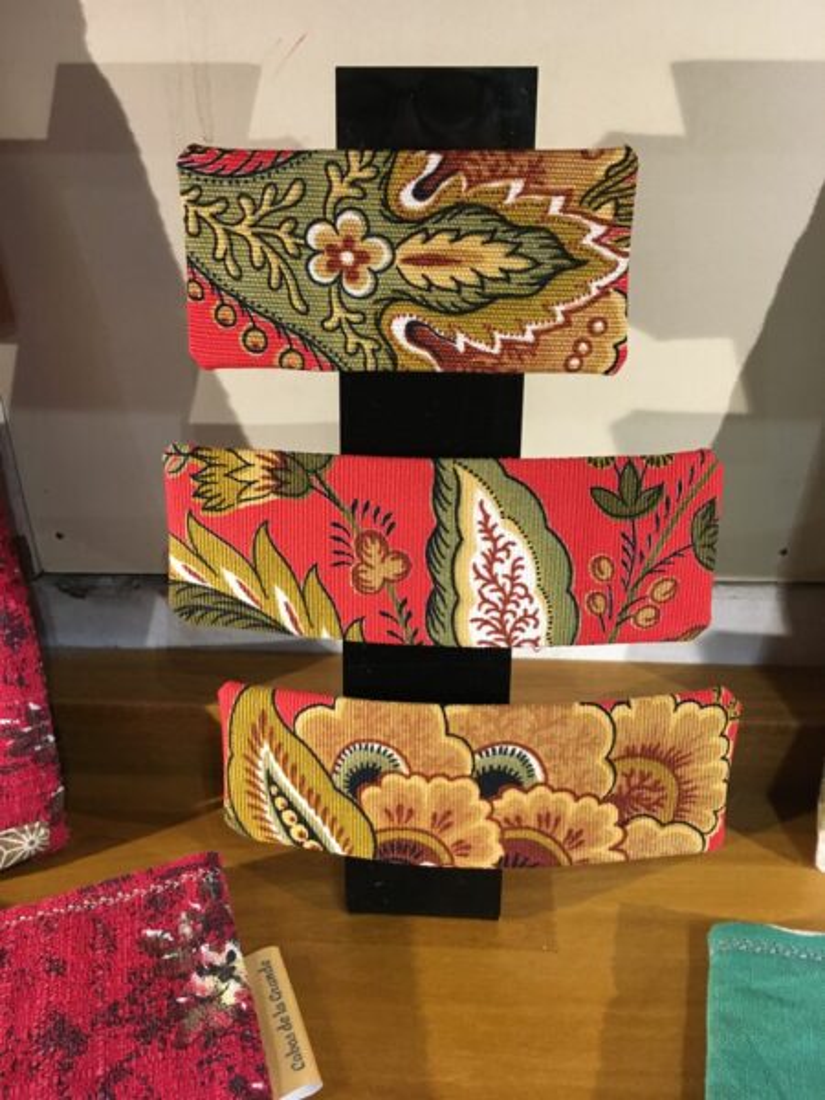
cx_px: 412
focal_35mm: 29
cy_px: 550
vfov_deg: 61.7
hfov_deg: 48.2
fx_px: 922
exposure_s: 1/33
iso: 200
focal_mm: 4.15
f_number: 2.2
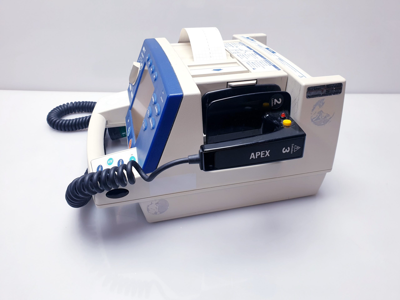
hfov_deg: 67.3
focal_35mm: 26
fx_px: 300
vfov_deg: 53.1
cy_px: 150
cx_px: 200
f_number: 2.4
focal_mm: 4.3
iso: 64
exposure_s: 1/50
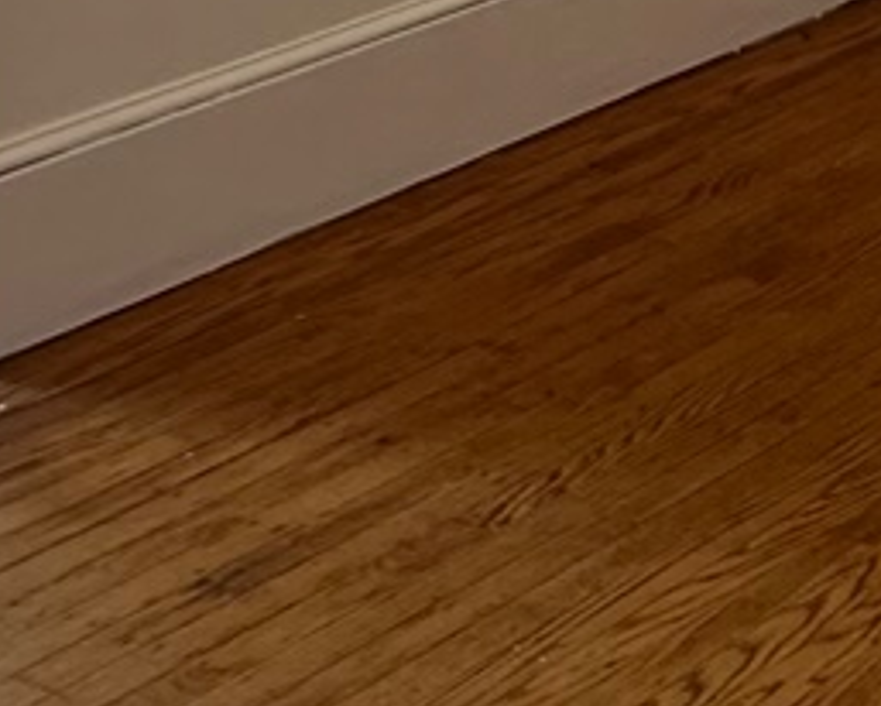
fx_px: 2792
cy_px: -422
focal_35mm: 107
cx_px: 1440
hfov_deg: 16.0
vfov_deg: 13.4
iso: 200
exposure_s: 1/60
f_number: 2.2
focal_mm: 2.22
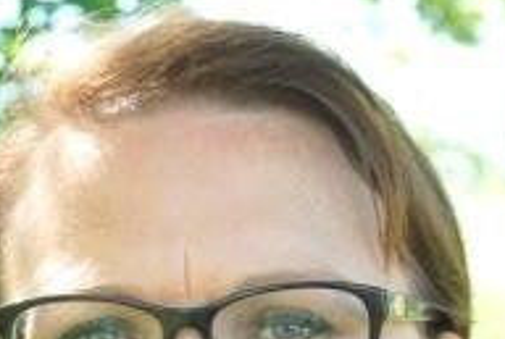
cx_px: -279
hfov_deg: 7.2
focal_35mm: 280
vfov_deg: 4.9
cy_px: 422
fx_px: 3932
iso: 200
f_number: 5
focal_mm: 35
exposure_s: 1/90
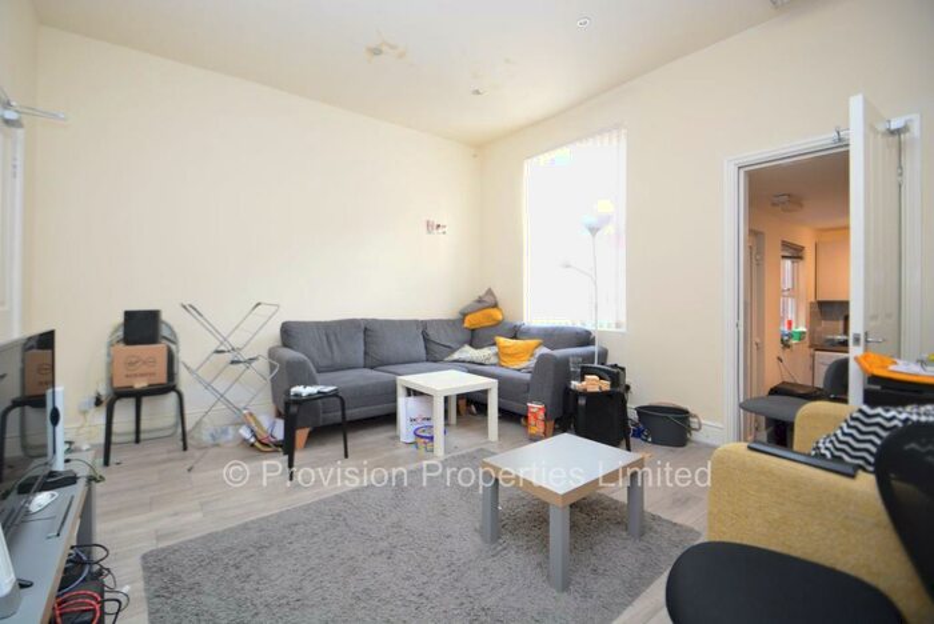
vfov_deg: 77.4
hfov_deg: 100.3
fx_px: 389
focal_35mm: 15
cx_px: 467
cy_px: 312
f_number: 4
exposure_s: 1/60
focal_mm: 10
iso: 800
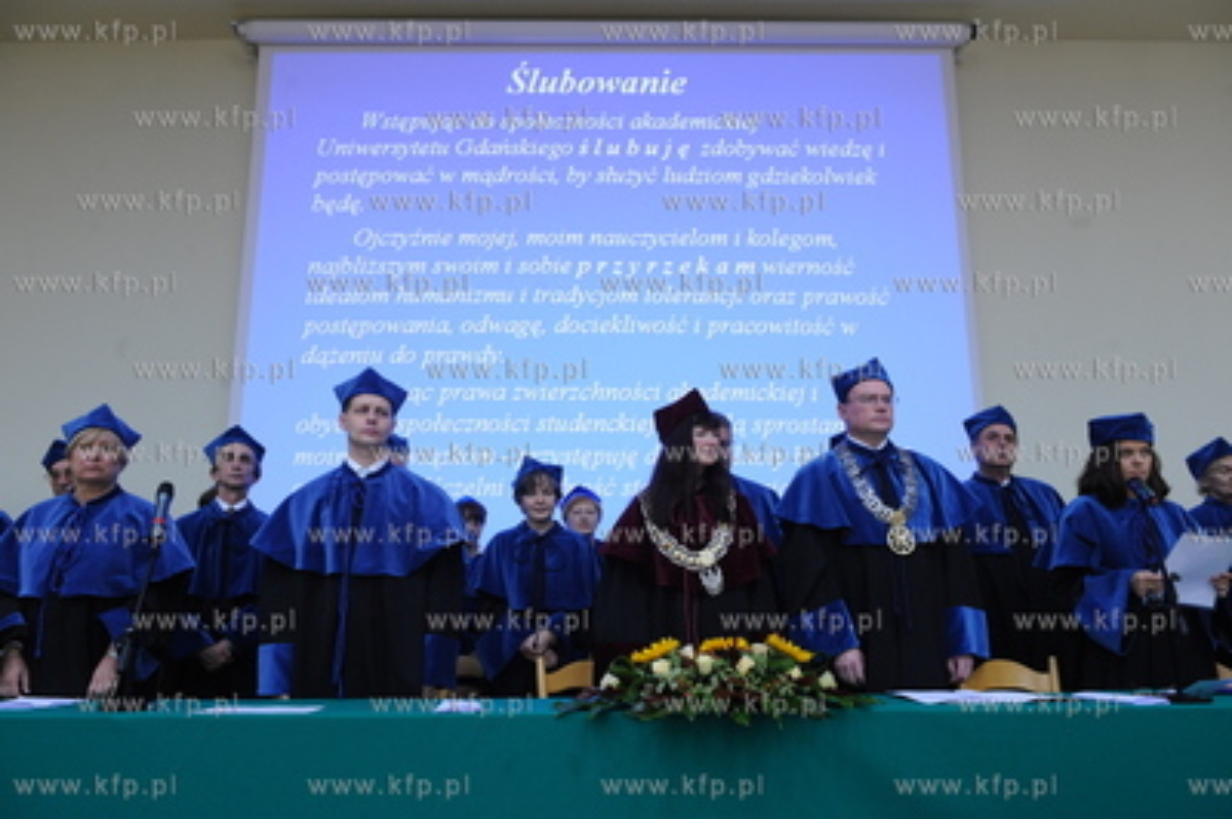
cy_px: 410
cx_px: 616
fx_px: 992
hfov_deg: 63.7
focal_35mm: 29
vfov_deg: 44.9
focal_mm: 29
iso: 2000
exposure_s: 1/50
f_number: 5.6
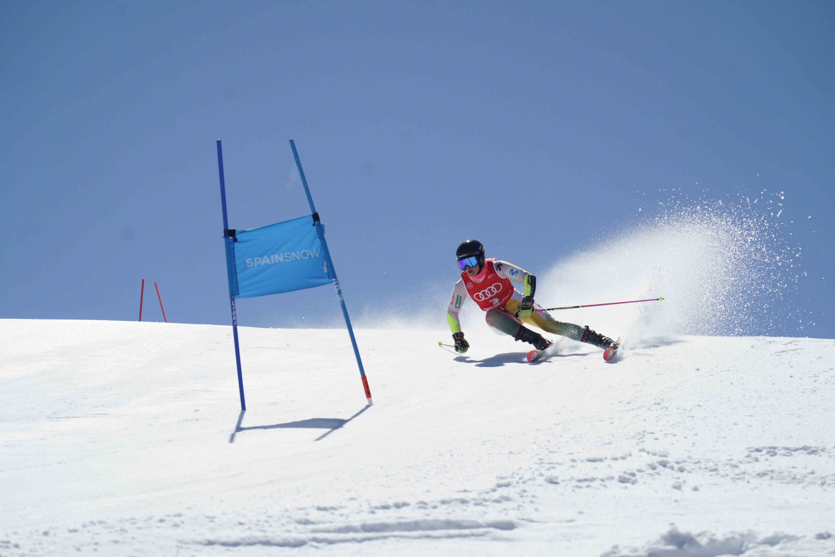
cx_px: 418
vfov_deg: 13.0
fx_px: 2435
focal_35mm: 105
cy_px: 278
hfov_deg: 19.5
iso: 800
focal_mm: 105
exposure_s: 1/1250
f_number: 5
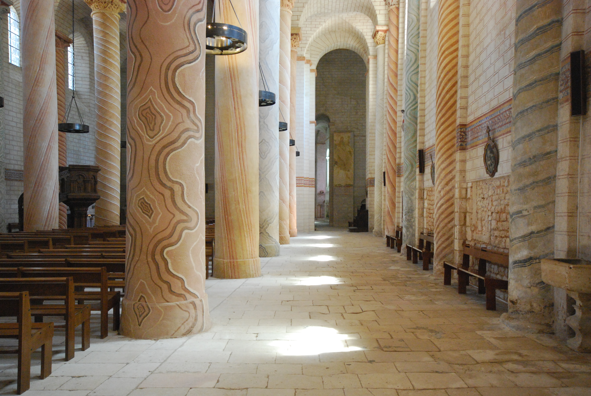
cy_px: 198
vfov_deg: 43.7
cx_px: 296
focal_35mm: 30
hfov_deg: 61.9
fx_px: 493
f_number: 5.6
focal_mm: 20
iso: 1600
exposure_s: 1/20
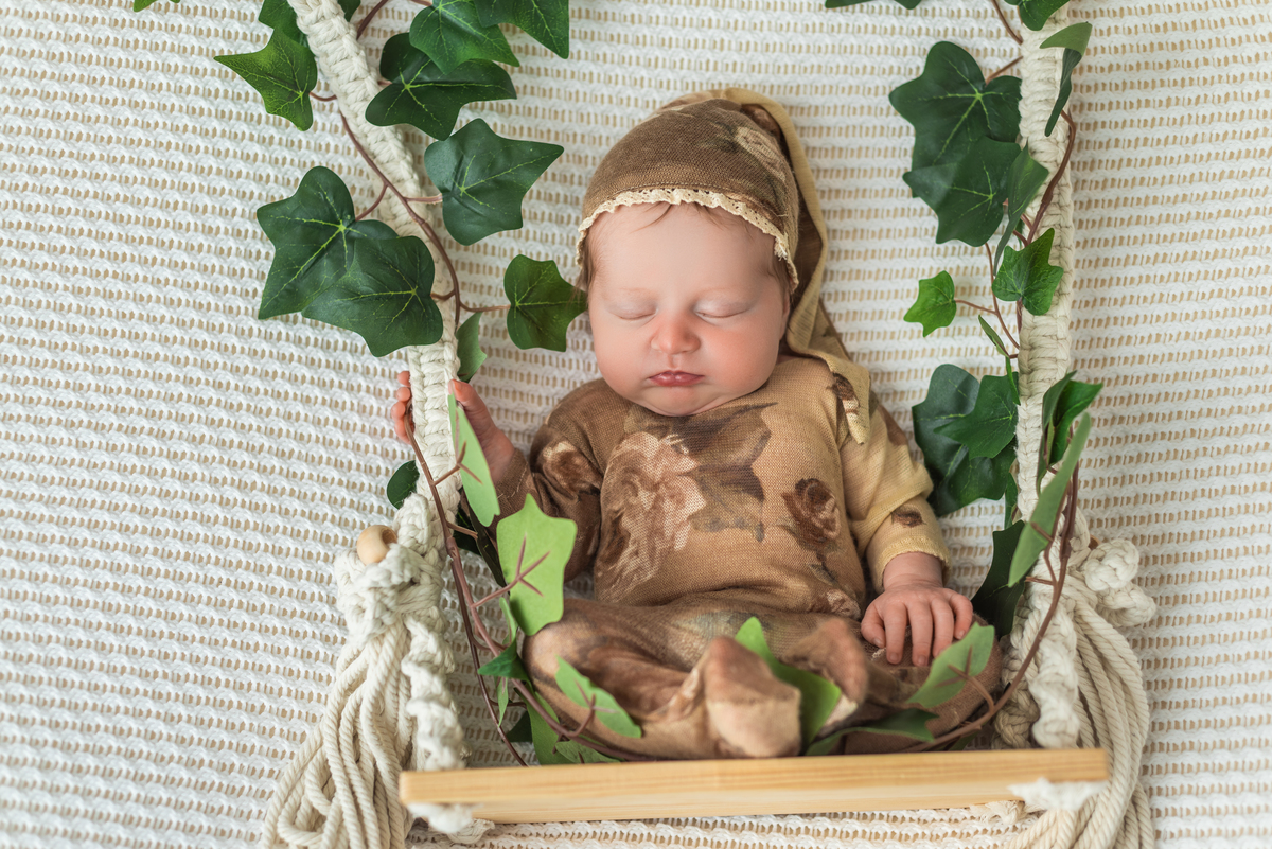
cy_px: 424
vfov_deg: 27.0
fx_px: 1767
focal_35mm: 50
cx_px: 636
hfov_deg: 39.6
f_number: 2.8
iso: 100
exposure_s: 1/250
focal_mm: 50
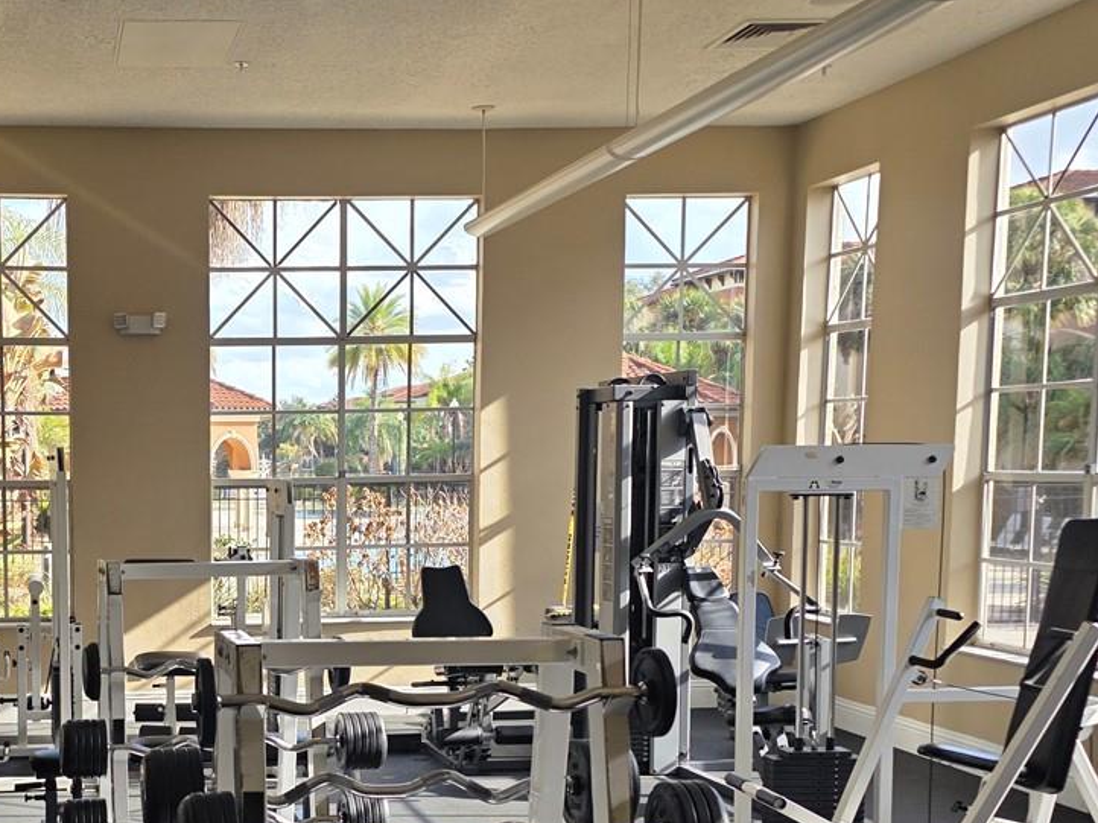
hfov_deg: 35.9
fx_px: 1617
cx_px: 175
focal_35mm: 51
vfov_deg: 28.0
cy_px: 657
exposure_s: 1/359
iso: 32
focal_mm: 6.3
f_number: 1.7
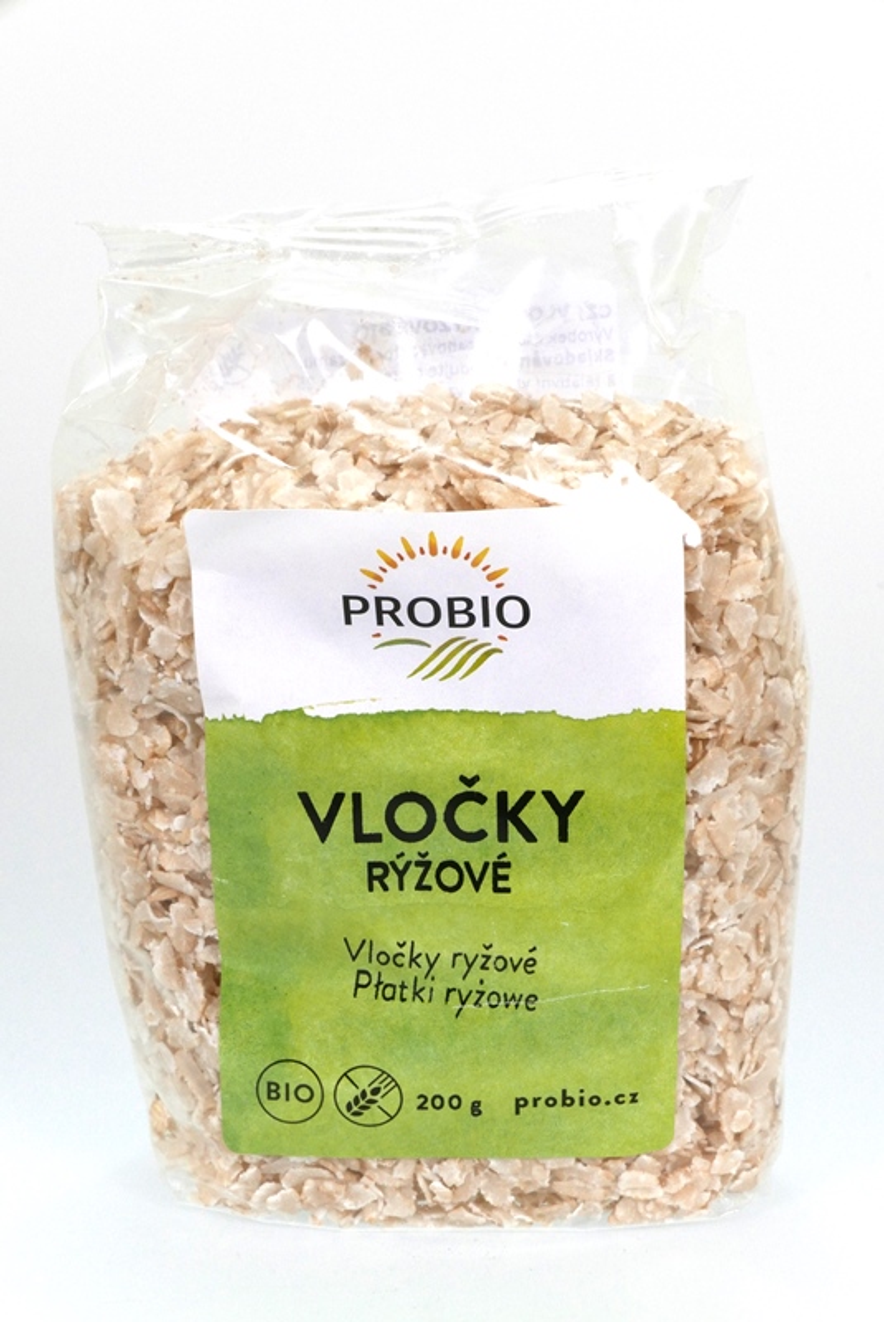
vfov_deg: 27.0
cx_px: 442
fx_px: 2756
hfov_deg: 18.2
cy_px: 661
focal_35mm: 75
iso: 800
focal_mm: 34
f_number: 16
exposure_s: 1/100
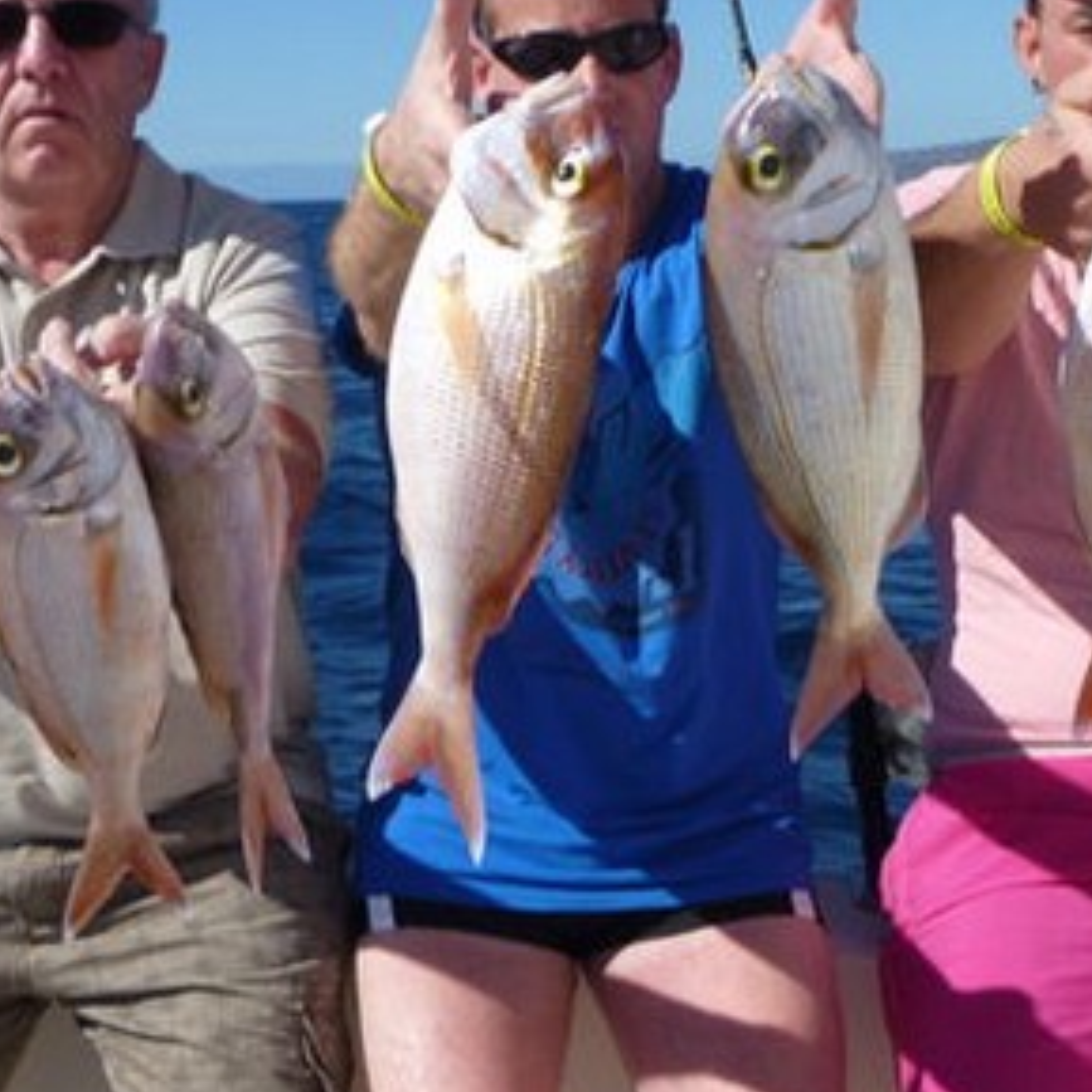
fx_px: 1927
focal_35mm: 54
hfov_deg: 31.6
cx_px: 540
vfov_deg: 31.6
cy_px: 461
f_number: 10
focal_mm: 4.9
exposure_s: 1/160
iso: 100
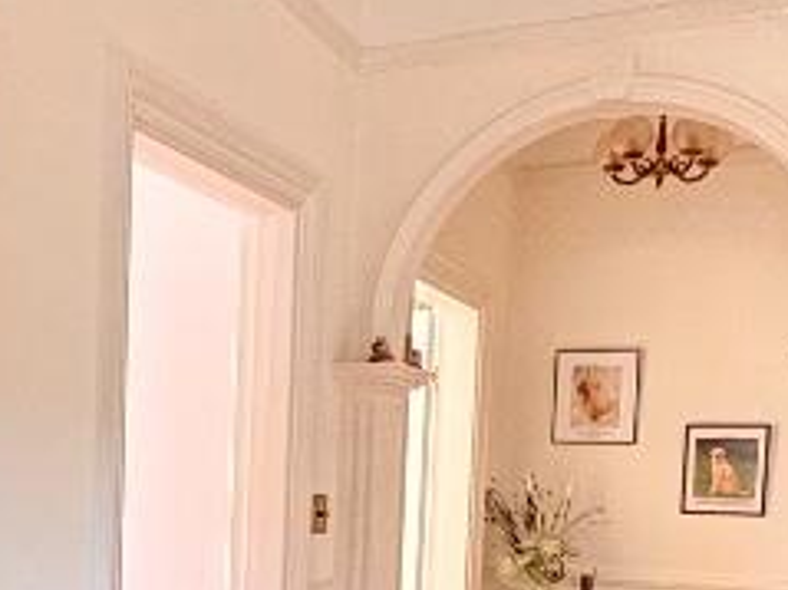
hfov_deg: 30.7
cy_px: 597
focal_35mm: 60
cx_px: 69
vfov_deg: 23.3
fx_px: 1365
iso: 640
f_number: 2.2
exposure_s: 1/60
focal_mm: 2.22
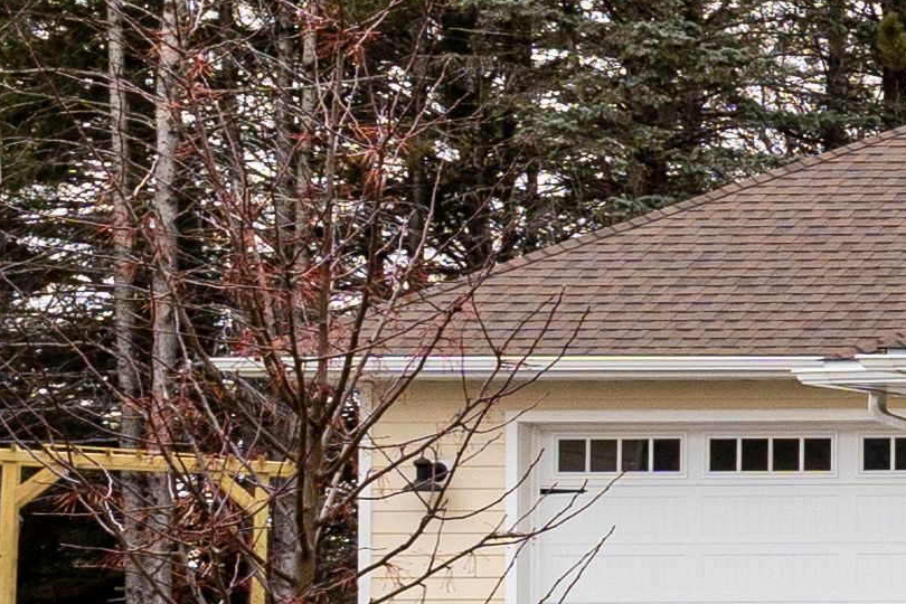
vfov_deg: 8.1
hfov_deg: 8.5
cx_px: 3255
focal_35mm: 170
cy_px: 559
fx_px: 4270
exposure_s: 1/50
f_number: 8
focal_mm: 22.9
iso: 400
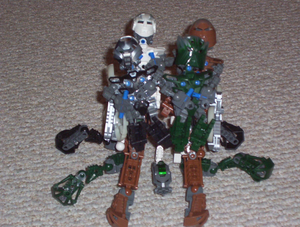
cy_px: 114
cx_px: 150
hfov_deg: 18.2
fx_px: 938
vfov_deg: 13.8
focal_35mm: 108
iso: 140
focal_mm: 16.61
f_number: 4.72
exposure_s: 1/90
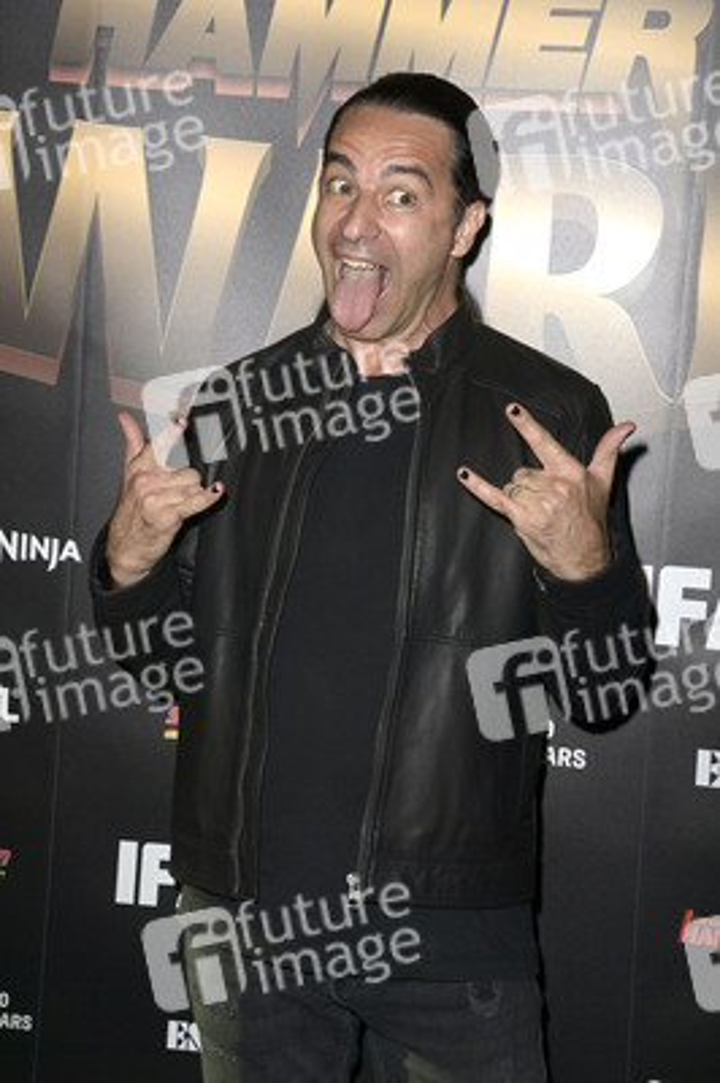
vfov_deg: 30.5
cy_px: 542
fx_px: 1983
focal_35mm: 66
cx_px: 360
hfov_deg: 20.6
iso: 640
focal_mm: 66
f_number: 6.3
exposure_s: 1/200
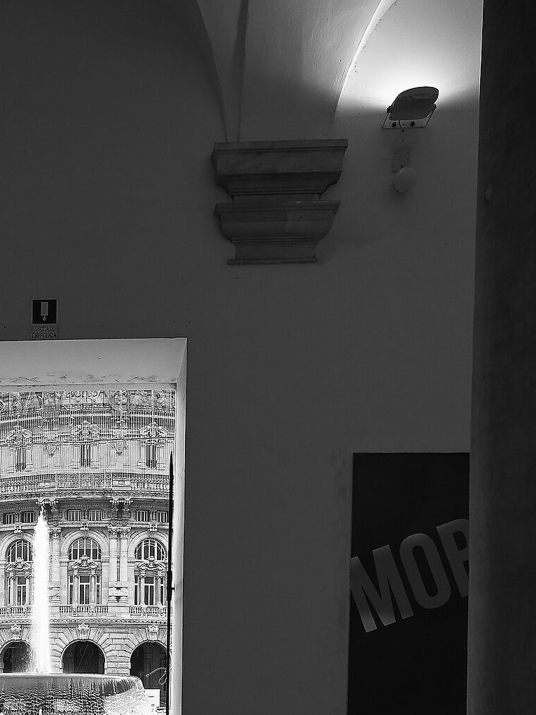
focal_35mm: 44
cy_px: 723
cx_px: 30
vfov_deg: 37.9
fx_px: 911
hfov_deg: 30.9
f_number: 8
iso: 400
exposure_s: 1/100
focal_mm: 13
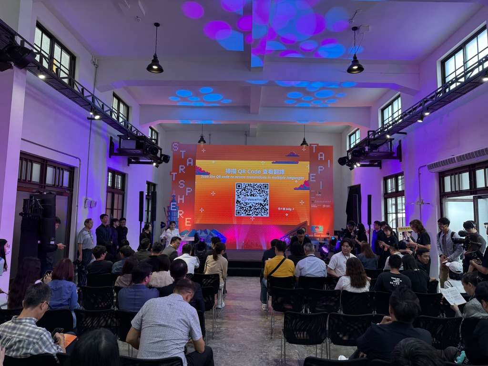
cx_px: 244
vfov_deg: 56.8
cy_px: 183
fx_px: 338
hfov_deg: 71.6
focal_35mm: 24
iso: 125
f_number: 1.78
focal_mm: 6.76
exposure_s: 1/120
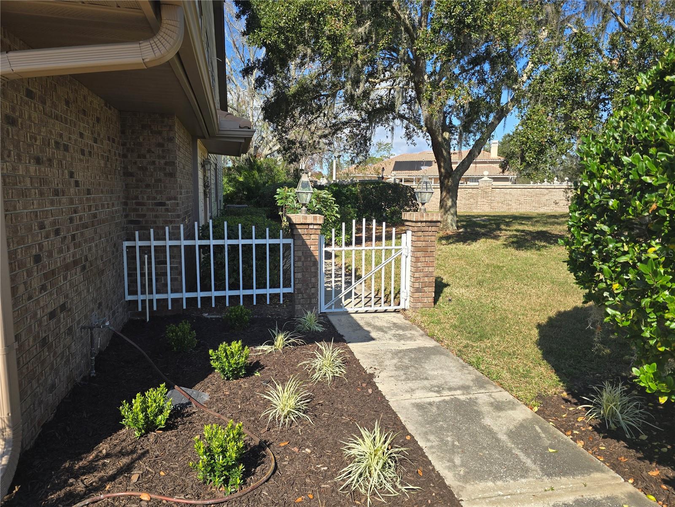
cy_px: 254
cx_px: 338
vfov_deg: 58.9
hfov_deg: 73.9
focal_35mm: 23
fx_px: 448
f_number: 1.7
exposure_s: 1/463
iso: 12
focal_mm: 6.3
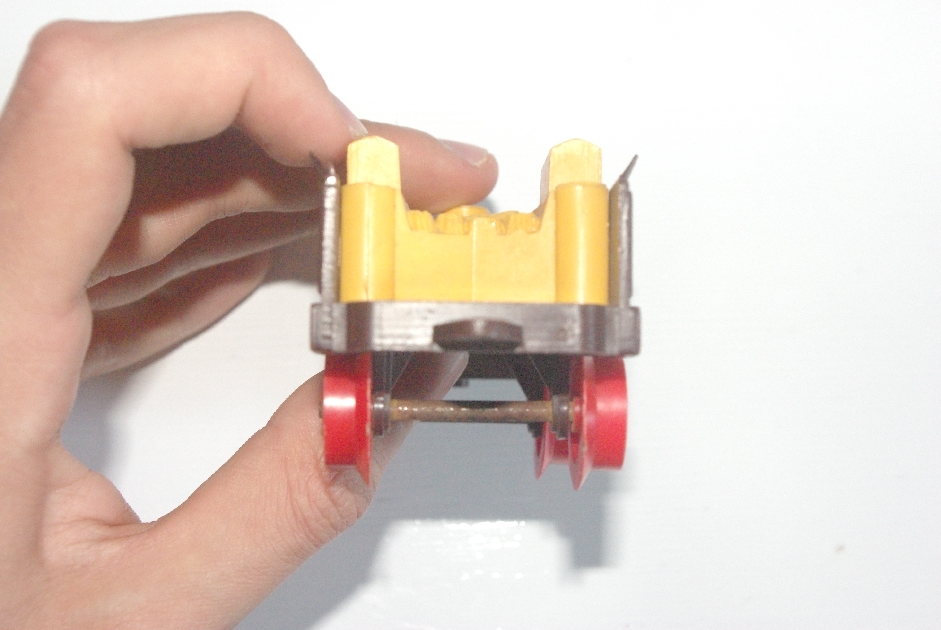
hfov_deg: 38.1
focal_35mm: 52
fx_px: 1361
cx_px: 470
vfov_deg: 26.1
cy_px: 315
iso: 3200
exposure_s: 1/60
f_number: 8
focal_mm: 35
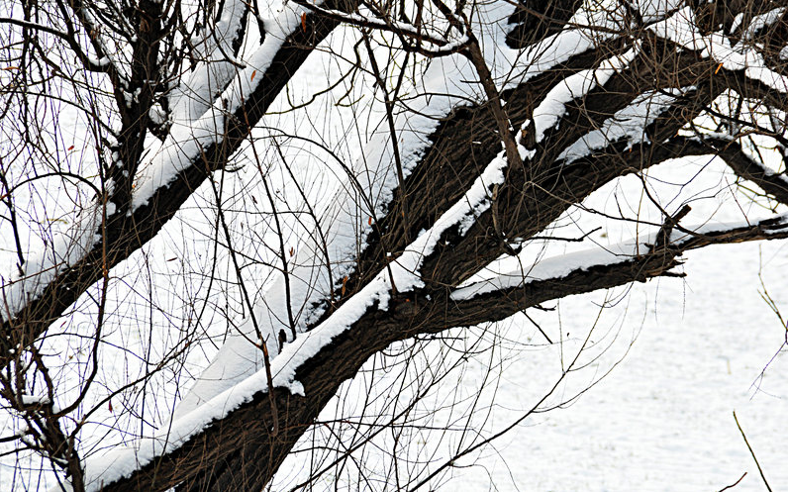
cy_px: 230
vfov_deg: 4.3
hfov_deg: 6.8
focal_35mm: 307
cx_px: 393
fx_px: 6591
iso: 200
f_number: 11
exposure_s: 1/400
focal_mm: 200
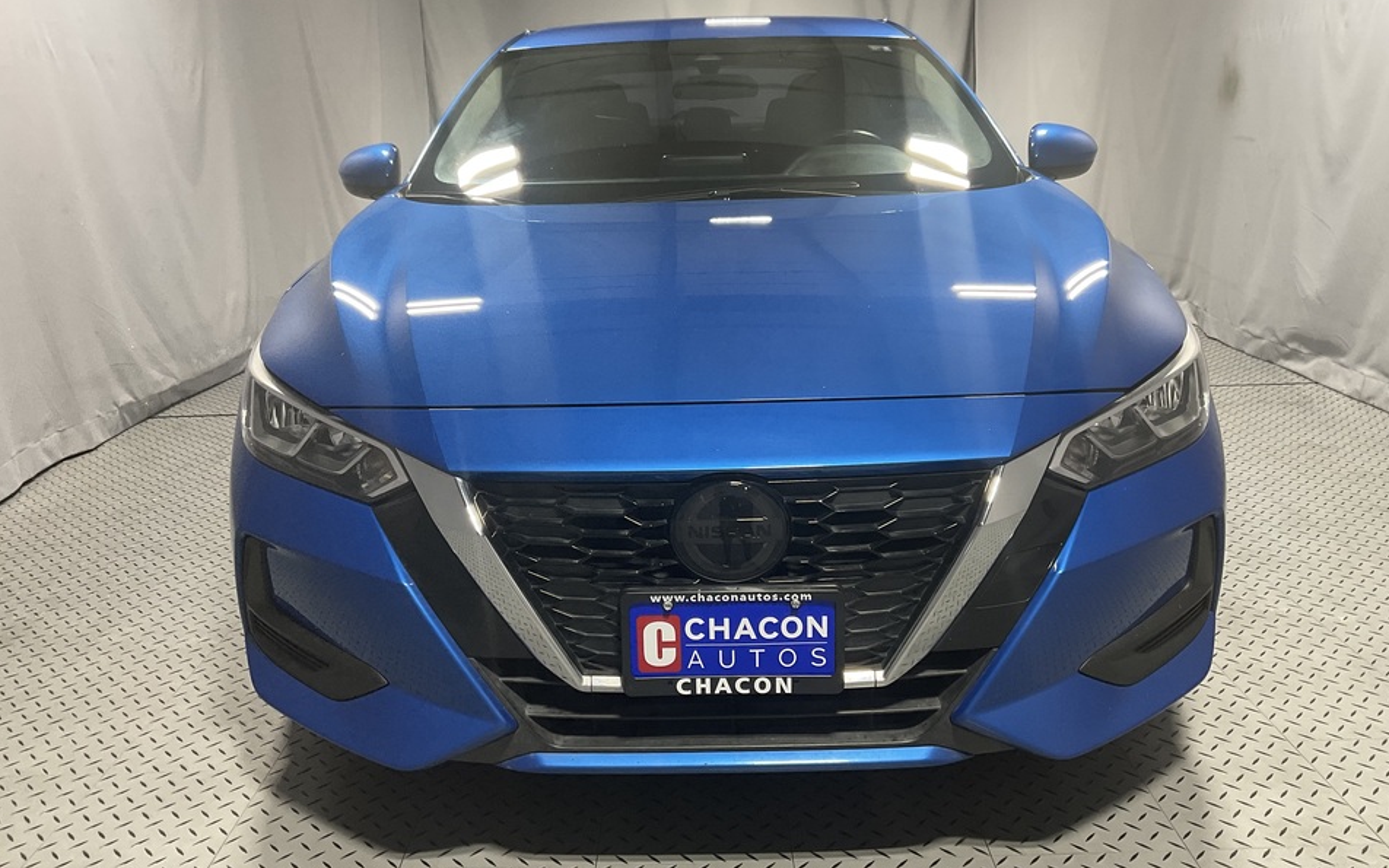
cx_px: 694
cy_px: 398
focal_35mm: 31
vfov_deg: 40.6
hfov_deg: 61.2
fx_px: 1173
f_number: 1.8
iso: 50
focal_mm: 3
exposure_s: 1/60
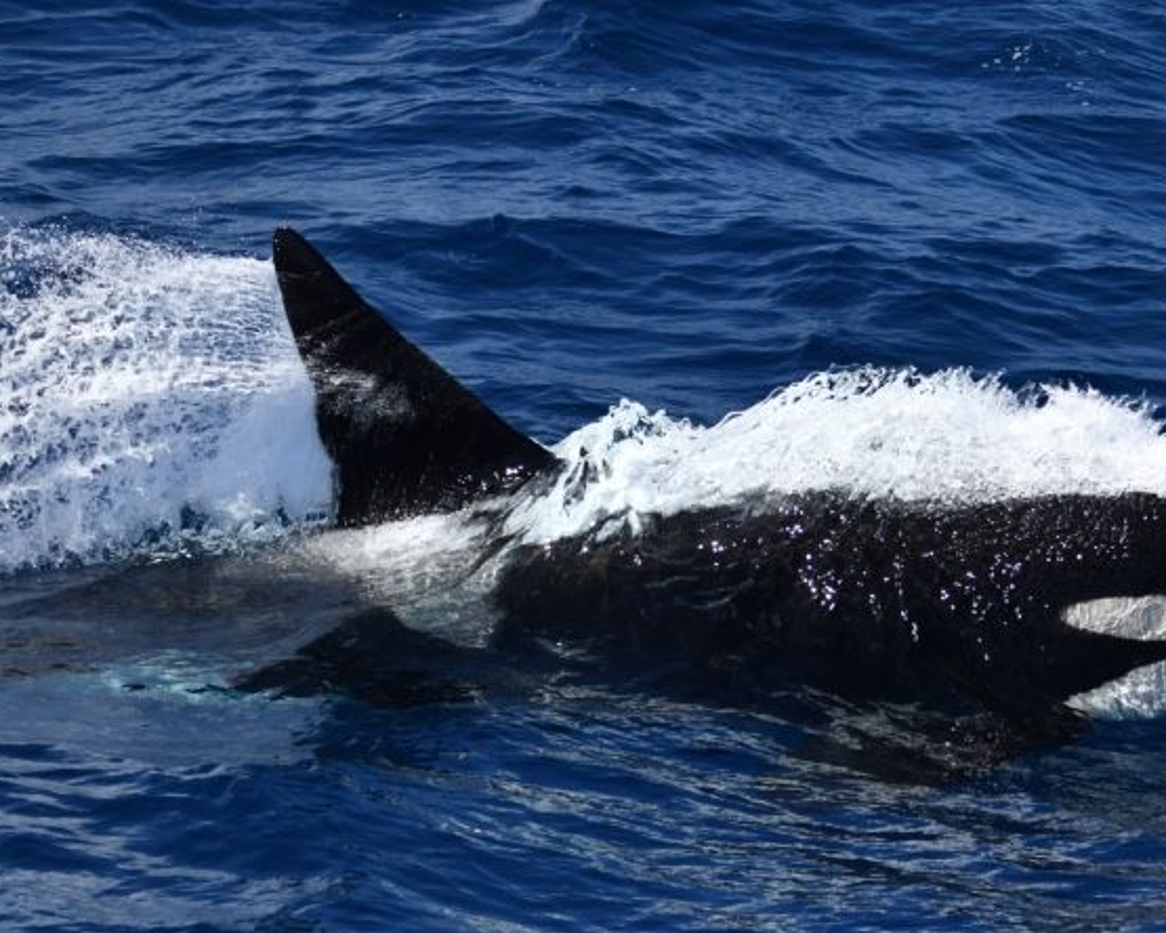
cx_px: 708
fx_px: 6764
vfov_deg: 7.9
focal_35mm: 196
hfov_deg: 9.8
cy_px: 421
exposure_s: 1/8000
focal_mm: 145
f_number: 5
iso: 800
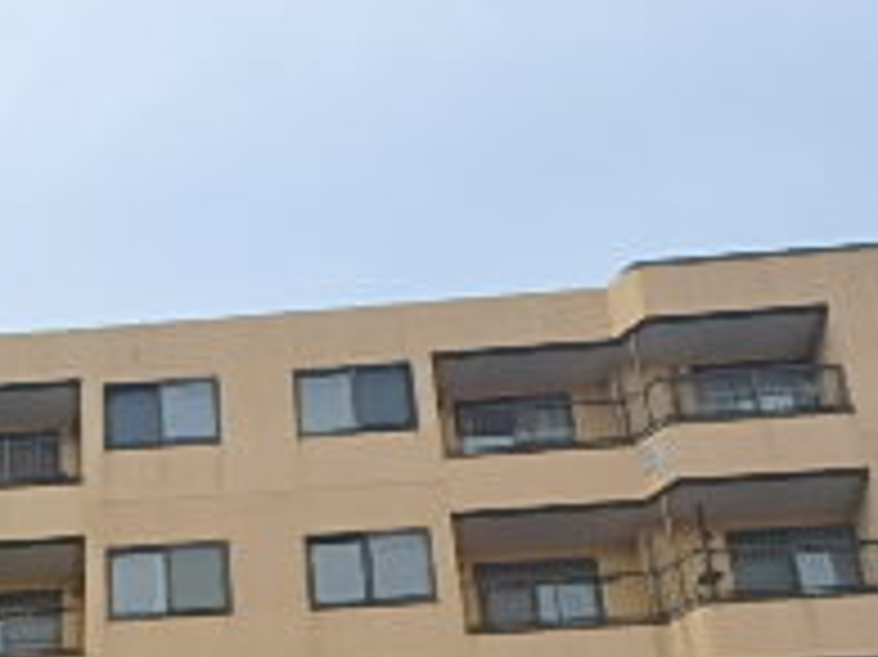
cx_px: -41
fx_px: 1749
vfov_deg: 18.5
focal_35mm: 69
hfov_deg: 26.4
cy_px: 1030
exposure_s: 1/800
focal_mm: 3.7
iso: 125
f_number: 3.5
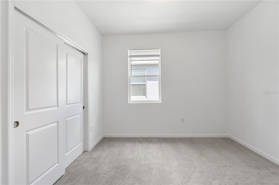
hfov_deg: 96.8
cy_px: 92
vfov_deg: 73.7
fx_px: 124
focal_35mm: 16
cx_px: 140
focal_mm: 16
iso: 100
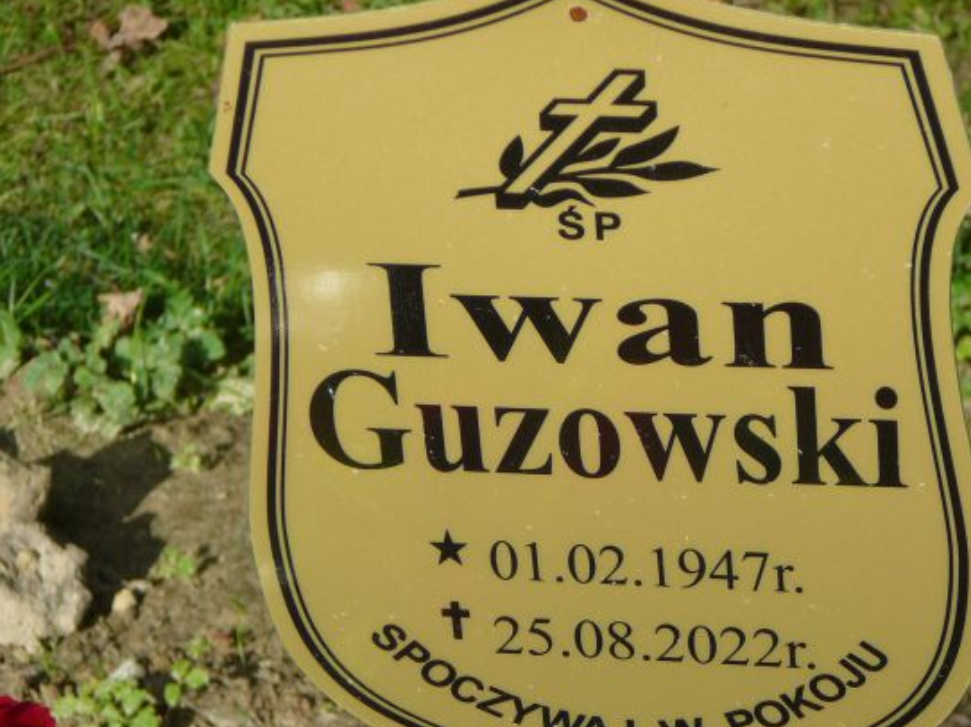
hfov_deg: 15.9
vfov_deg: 11.9
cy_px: 396
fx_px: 3477
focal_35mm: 124
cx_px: 545
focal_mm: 15.6
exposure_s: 1/800
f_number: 3.9
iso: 80
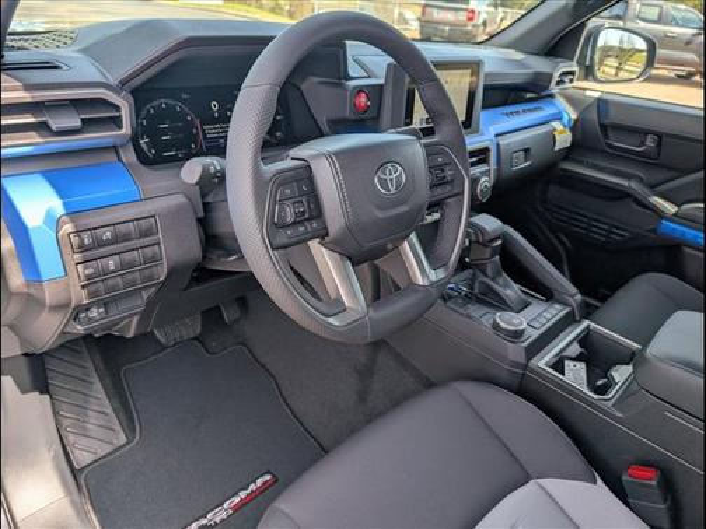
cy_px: 264
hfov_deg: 71.6
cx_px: 353
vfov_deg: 56.8
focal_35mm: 24
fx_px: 489
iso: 25
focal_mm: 6.9
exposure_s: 1/233
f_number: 1.68
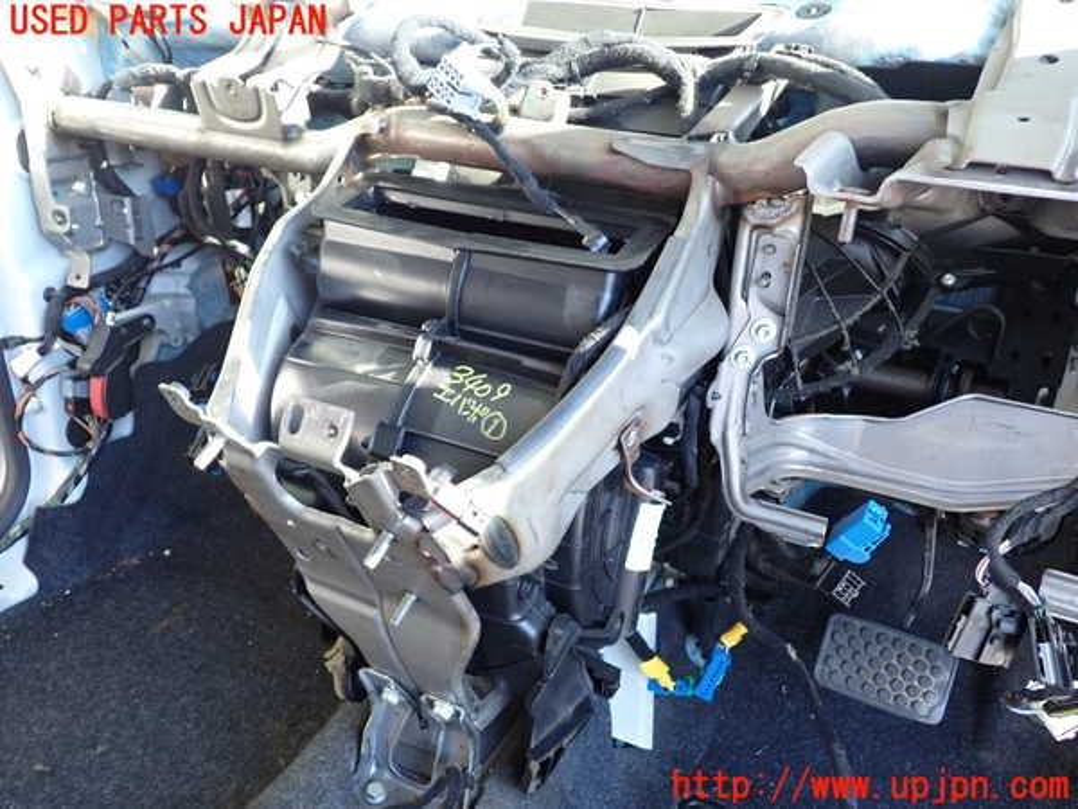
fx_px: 934
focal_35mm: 30
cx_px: 539
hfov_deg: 60.0
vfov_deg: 46.8
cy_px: 404
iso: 250
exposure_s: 1/125
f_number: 2.3
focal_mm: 5.4
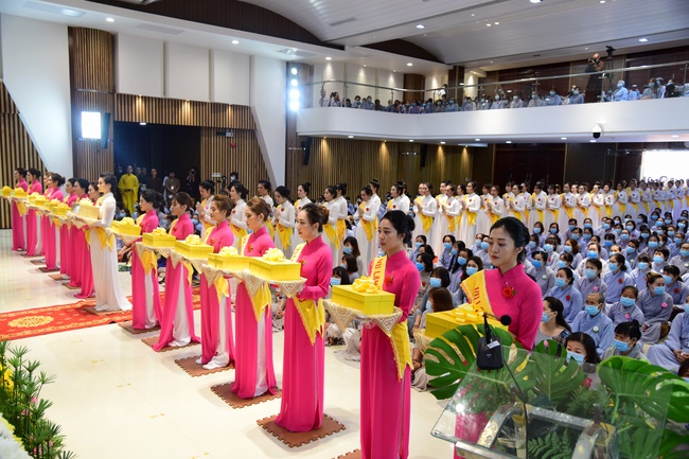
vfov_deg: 43.6
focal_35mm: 30
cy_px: 230
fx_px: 574
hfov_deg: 61.9
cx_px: 344
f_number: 4
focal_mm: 30
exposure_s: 1/60
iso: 800
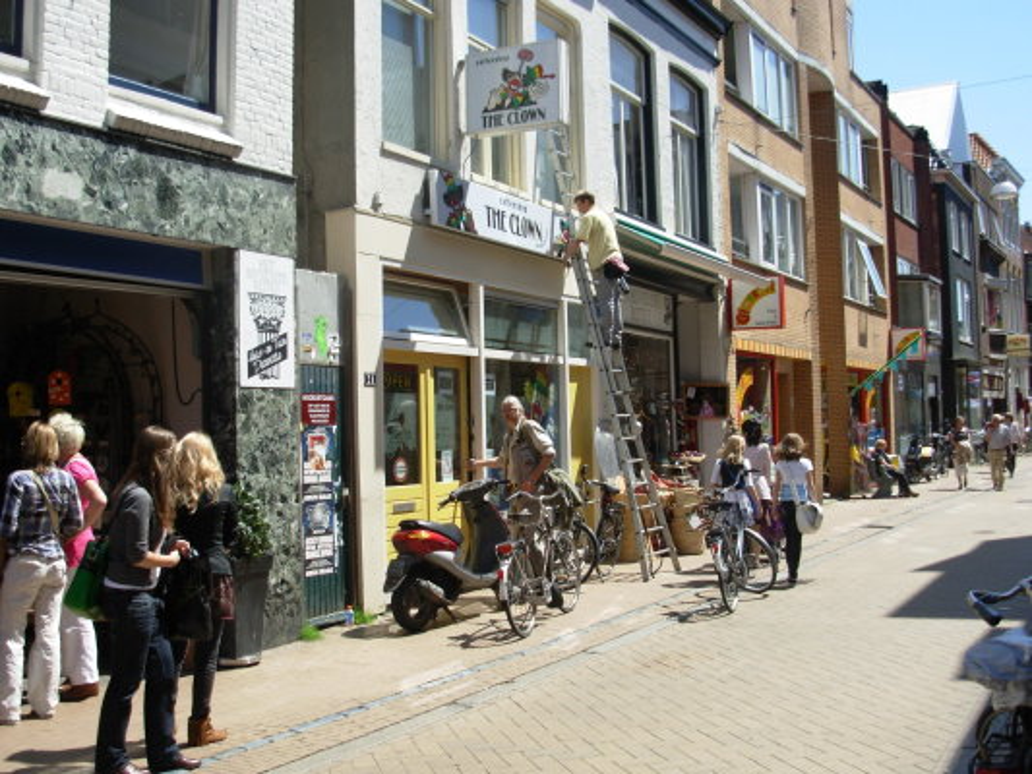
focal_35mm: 38
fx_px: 1133
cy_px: 387
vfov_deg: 37.7
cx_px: 516
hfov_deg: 49.0
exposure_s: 1/704
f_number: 2.9
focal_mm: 6.3
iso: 50
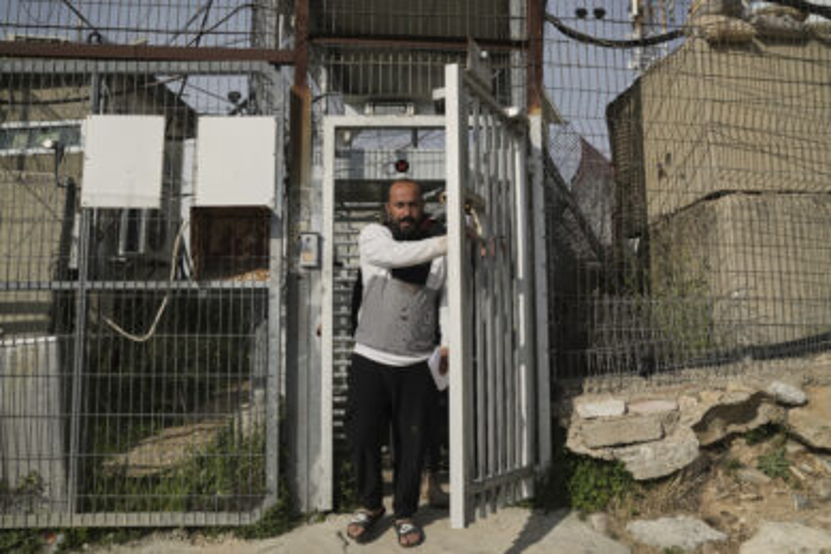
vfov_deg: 37.9
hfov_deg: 54.4
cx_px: 416
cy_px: 277
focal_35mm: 35
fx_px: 808
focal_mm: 35
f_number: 9
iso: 500
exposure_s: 1/2000
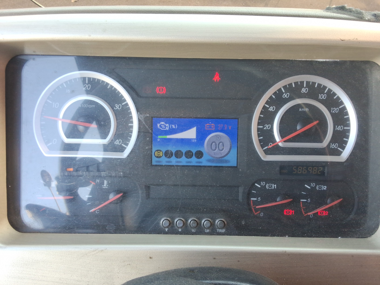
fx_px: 307
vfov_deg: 49.7
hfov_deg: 63.4
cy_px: 142
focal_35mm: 28
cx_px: 190
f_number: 1.9
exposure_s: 1/60
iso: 44
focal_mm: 2.91
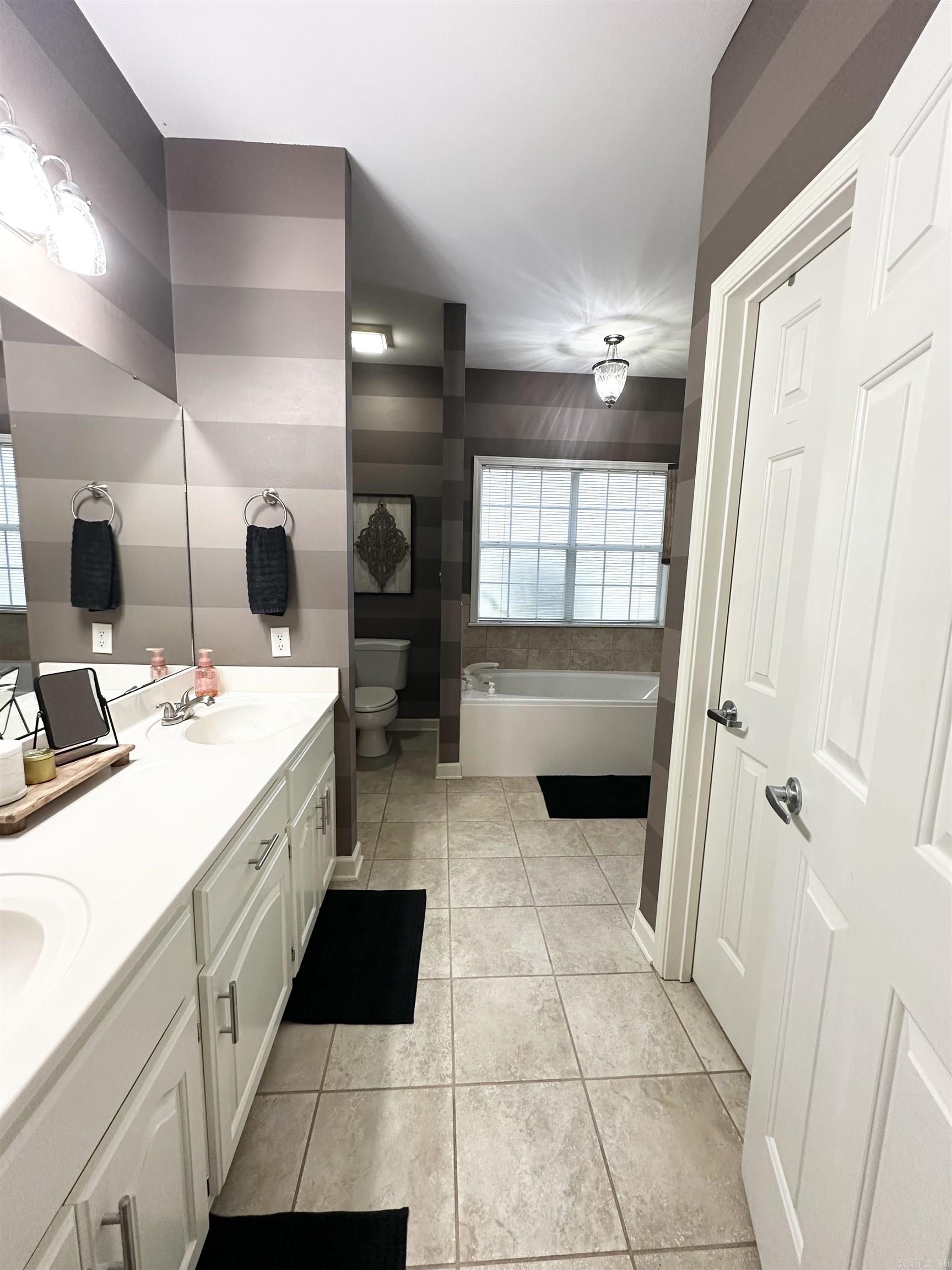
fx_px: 513
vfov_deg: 102.1
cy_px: 635
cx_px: 476
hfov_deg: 85.7
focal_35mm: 14
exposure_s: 1/60
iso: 200
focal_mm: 2.22
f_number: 2.2
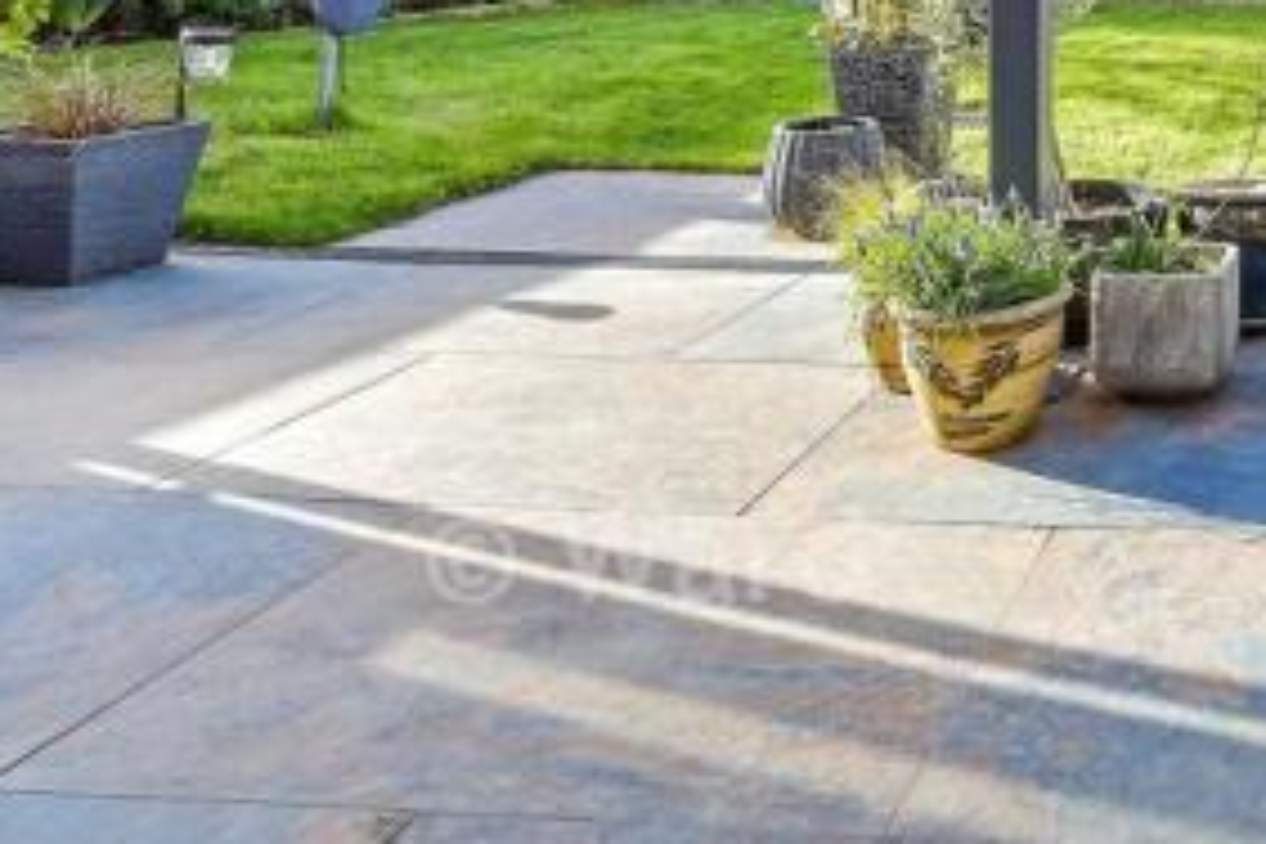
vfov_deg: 22.0
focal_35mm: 58
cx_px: 1380
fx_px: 2040
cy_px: -114
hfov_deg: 30.9
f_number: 8
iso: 160
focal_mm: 17
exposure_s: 1/125
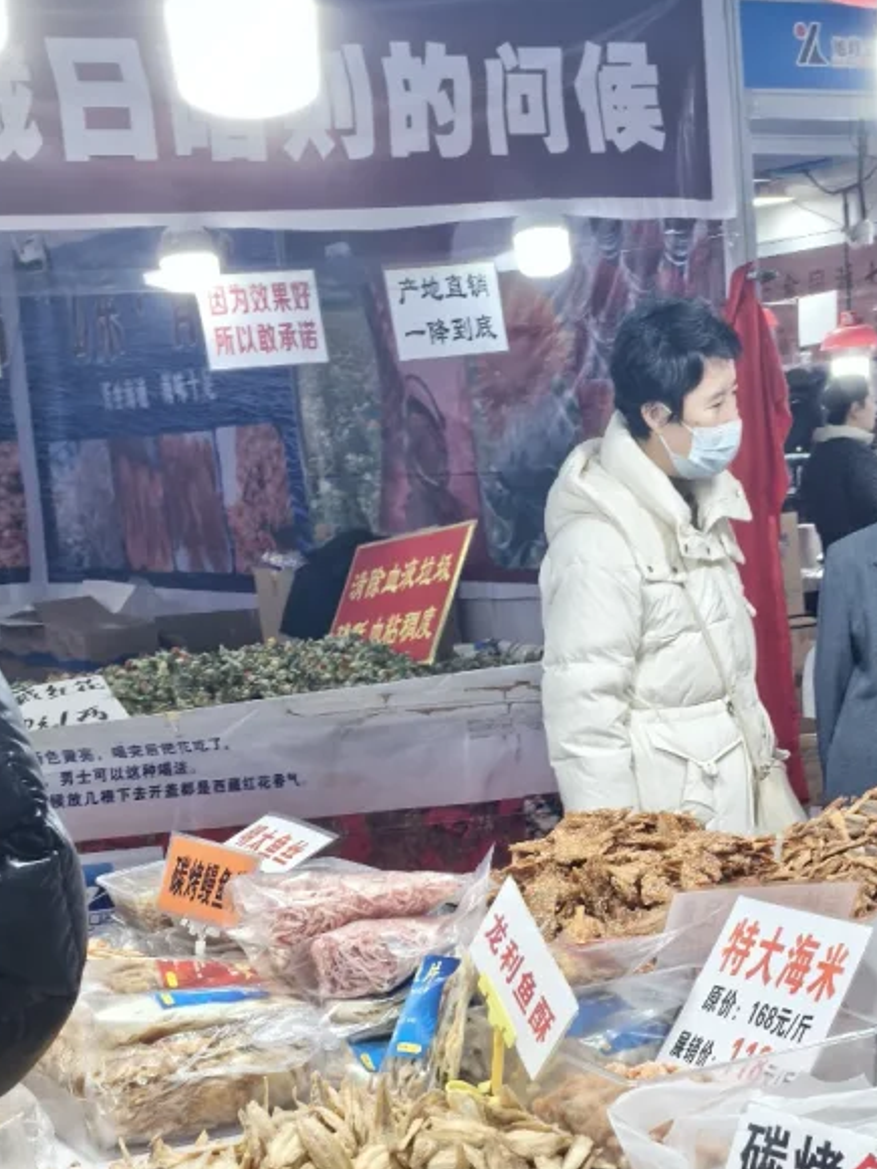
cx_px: 736
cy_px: 1153
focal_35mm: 67
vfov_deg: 27.4
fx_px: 2263
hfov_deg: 21.6
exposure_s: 1/100
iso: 50
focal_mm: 5.75
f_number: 4
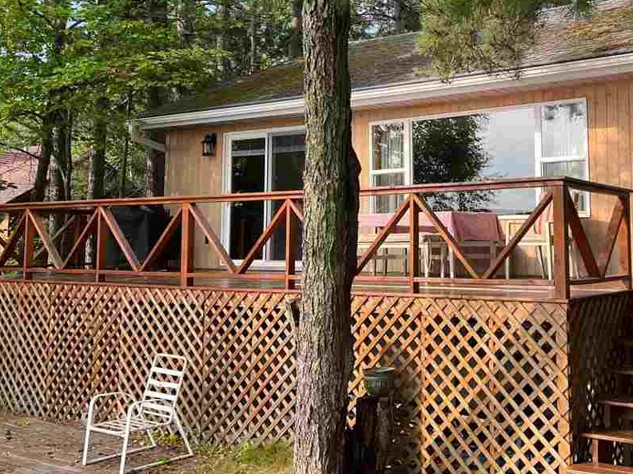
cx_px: 439
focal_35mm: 42
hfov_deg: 43.9
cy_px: 157
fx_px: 768
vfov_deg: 34.0
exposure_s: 1/803
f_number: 1.5
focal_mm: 5.7
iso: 50
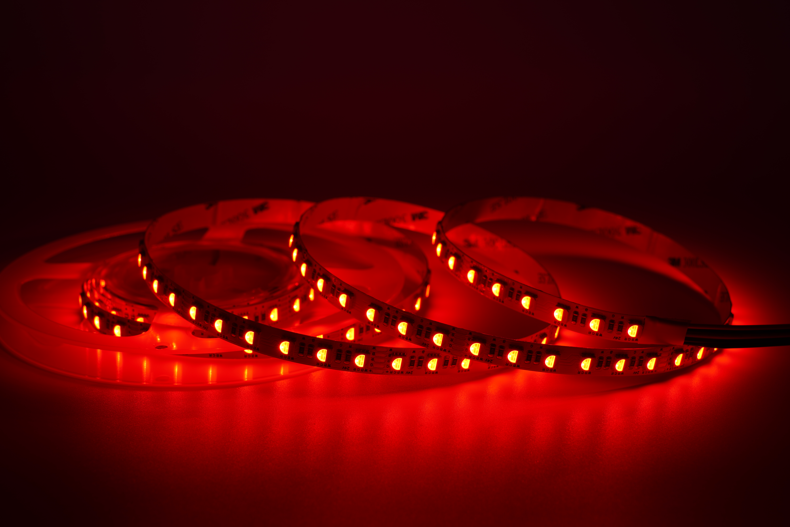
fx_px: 1075
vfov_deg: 27.5
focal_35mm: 49
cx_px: 395
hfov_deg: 40.3
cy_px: 264
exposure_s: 1/15
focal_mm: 49
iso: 50
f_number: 9
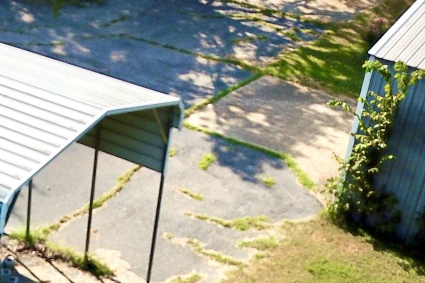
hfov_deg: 23.8
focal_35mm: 81
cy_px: 355
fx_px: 956
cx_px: -19
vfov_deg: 16.1
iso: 100
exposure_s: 1/1083
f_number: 2.2
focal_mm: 4.73
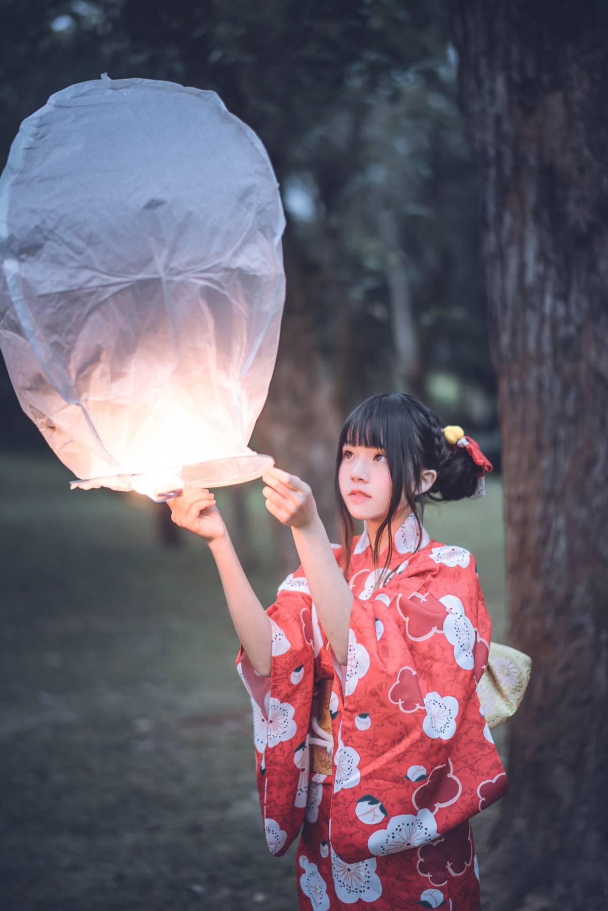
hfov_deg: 23.4
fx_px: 1468
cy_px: 456
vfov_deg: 34.5
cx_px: 304
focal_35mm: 58
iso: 200
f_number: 1.4
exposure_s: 1/60
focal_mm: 58
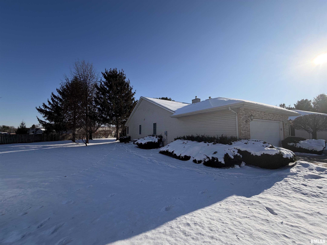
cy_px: 122
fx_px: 132
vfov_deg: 85.7
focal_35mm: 14
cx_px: 164
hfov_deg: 102.1
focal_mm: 2.22
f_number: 2.2
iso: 20
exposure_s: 1/1368
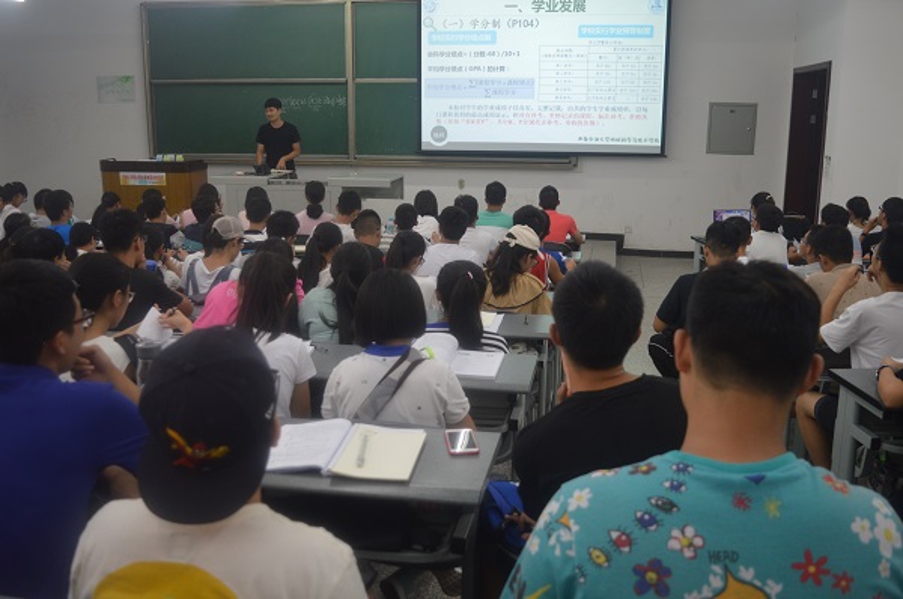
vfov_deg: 39.8
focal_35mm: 33
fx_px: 826
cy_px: 300
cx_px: 452
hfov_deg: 57.3
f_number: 3.8
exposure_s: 1/50
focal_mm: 22
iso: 400
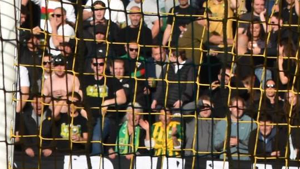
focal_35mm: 394
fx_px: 3133
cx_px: -203
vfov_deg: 3.1
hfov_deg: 5.4
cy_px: 269
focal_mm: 70
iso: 280
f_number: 5.6
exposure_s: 1/1250
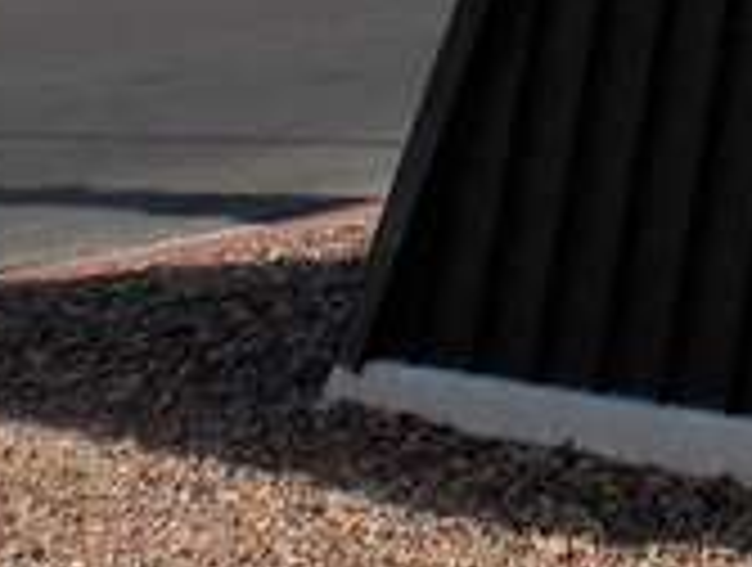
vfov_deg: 10.9
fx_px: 2808
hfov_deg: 12.9
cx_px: 1590
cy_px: -400
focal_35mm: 129
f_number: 10.2
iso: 80
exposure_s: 1/200
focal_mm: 4.8
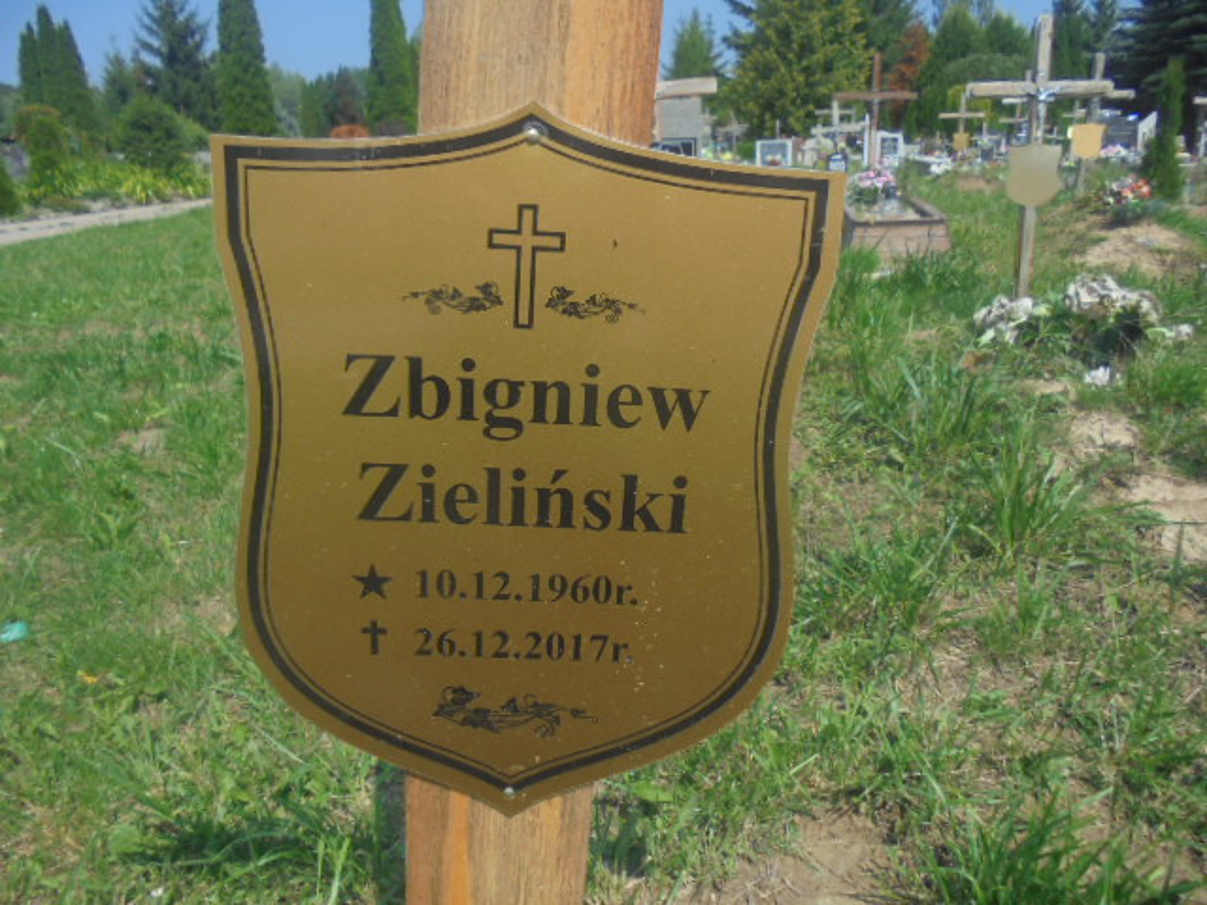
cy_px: 452
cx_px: 604
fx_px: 907
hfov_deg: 67.3
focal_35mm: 26
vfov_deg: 53.1
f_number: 3.5
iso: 100
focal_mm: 4.6
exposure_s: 1/800
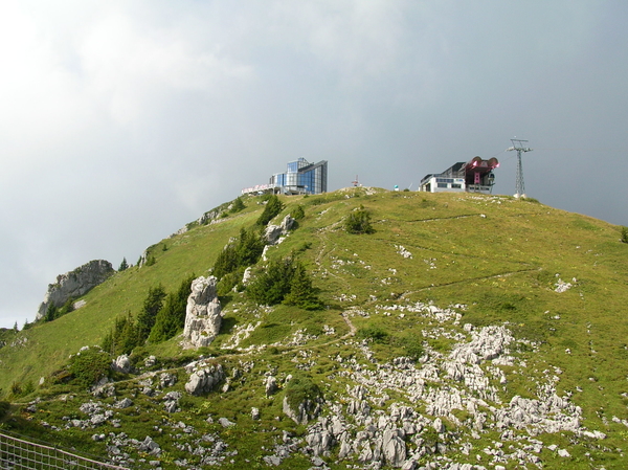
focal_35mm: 36
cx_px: 314
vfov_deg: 39.6
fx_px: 653
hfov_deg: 51.4
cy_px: 235
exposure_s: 1/525
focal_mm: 6
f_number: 3.7
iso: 50
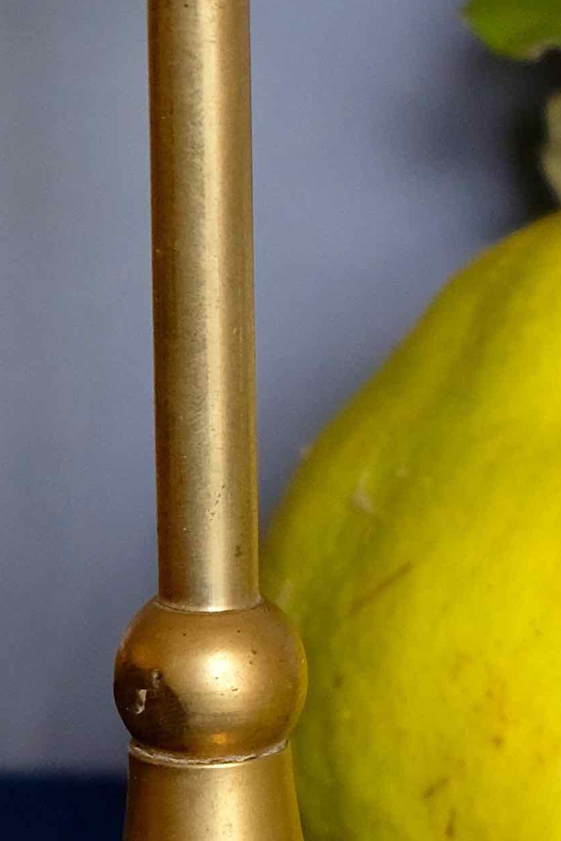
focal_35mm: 323
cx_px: 1112
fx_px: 7550
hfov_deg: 4.2
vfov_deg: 6.4
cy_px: 577
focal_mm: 44.4
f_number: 4
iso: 800
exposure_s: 1/30
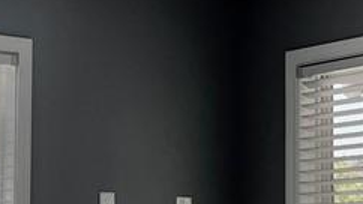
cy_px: 206
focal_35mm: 120
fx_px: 1155
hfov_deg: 17.7
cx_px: 56
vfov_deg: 10.0
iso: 50
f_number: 1.5
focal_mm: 5.7
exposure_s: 1/476
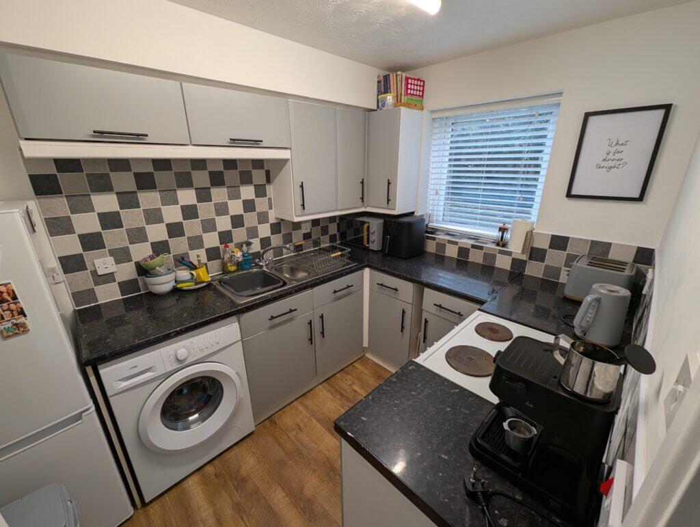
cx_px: 350
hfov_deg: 106.1
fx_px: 263
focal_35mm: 13
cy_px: 264
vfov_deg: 90.1
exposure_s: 1/25
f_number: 2.2
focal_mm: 1.95
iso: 65
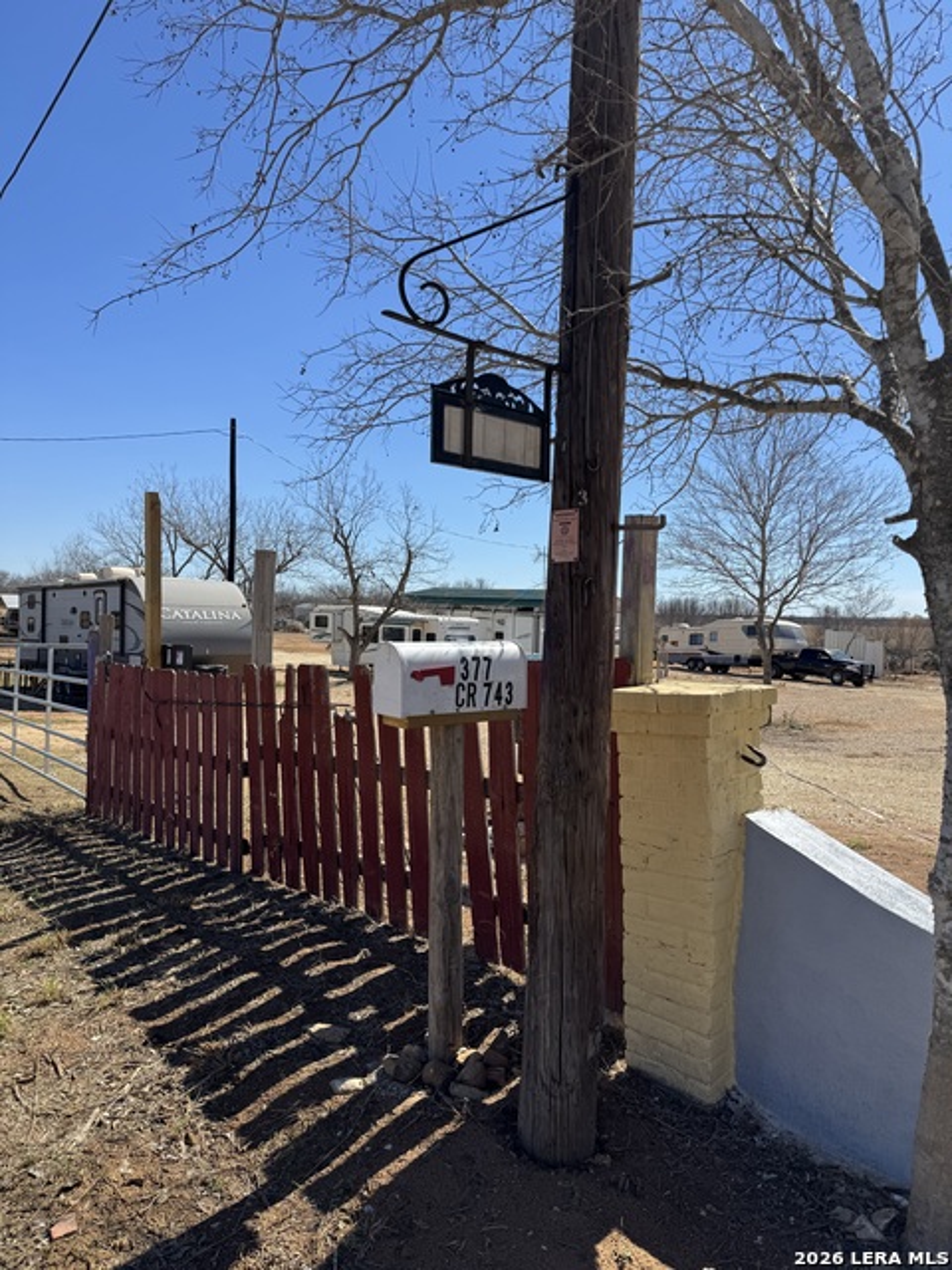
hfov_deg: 56.8
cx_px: 476
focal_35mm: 24
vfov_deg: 71.6
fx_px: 880
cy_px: 635
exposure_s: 1/3597
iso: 80
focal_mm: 6.76
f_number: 1.78
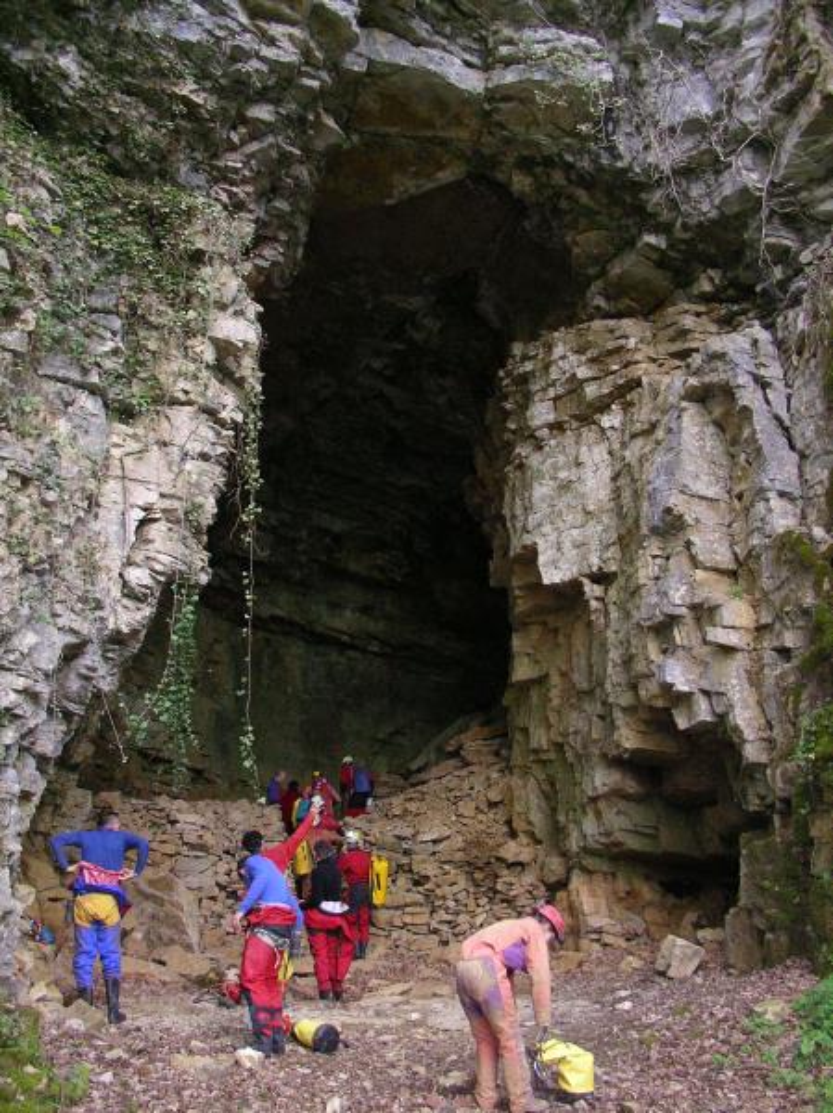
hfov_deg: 38.6
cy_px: 556
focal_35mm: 37
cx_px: 416
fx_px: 1189
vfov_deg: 50.2
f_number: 2.8
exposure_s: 1/60
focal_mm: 5.7
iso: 200
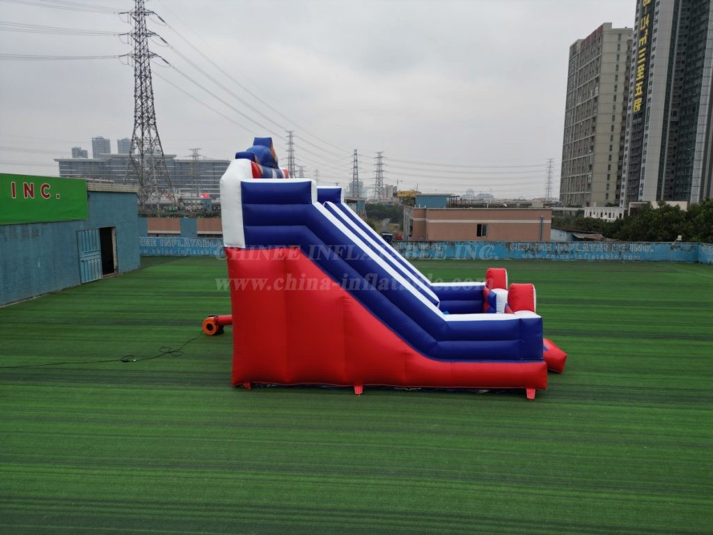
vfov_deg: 56.8
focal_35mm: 24
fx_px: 494
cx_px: 356
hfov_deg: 71.6
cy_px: 268
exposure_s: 1/1250
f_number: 1.7
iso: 130
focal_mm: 6.72
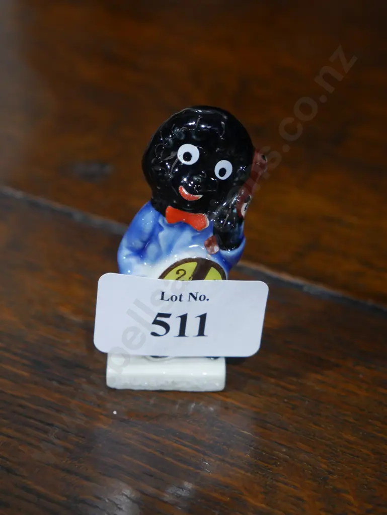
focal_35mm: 72
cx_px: 194
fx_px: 1072
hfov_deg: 20.5
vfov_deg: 27.0
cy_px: 258
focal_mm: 36
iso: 1250
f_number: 5.5
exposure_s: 1/80
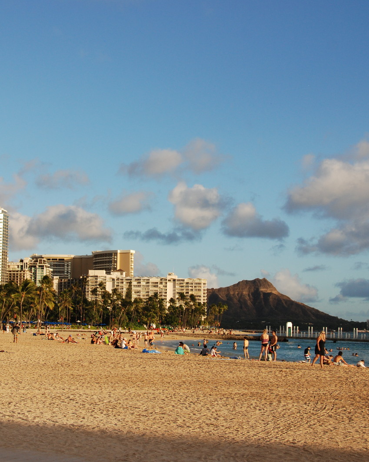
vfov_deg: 31.4
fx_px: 819
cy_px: 233
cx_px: 149
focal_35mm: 60
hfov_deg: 25.3
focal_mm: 28
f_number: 8
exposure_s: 1/500
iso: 250
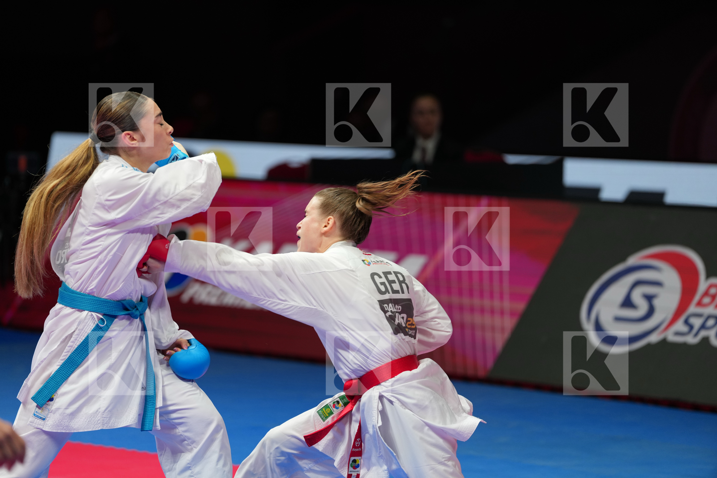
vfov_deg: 6.9
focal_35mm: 200
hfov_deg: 10.3
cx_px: 358
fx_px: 3982
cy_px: 239
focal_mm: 200
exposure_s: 1/1000
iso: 640
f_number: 2.8
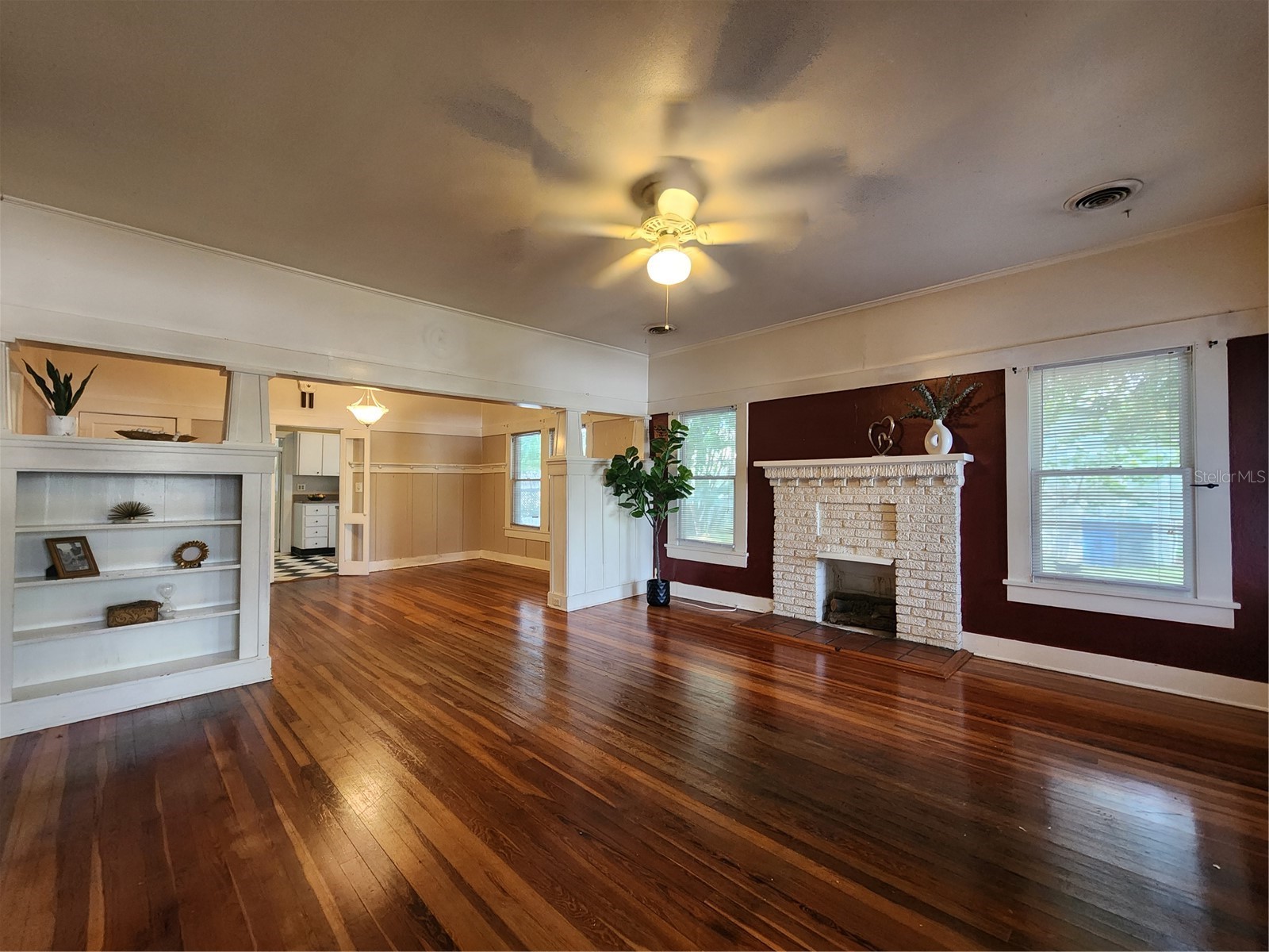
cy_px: 476
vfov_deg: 89.9
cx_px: 634
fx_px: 477
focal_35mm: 13
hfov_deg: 106.2
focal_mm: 2.2
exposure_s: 1/30
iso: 400
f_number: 2.2
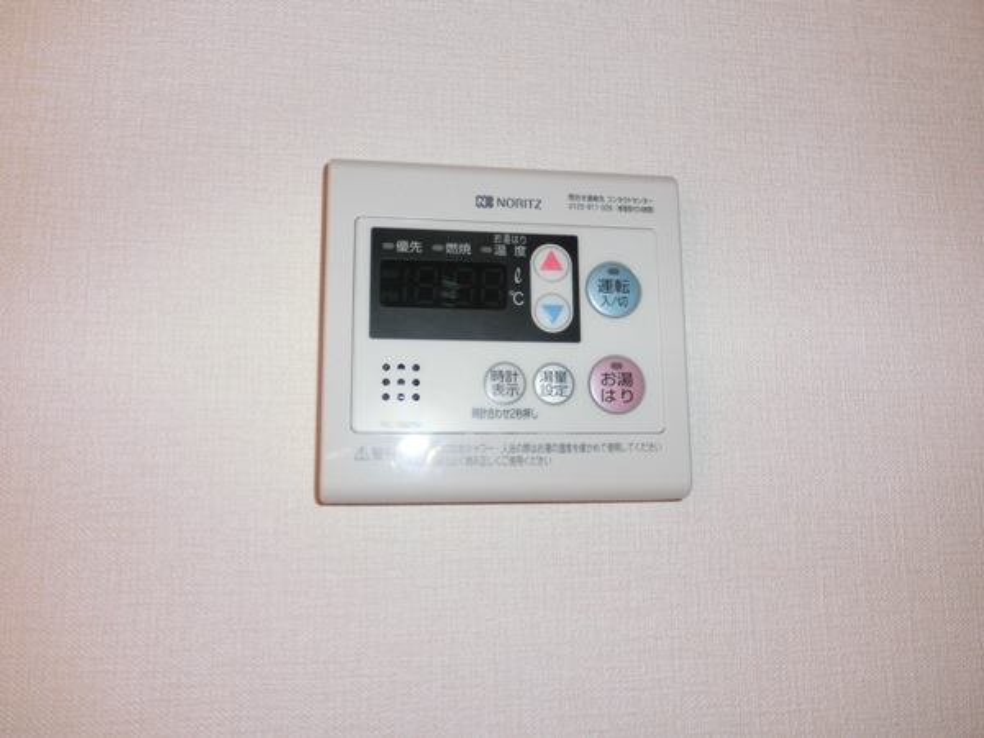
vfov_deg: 49.7
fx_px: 796
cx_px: 492
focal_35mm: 28
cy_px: 369
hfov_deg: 63.4
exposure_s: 1/60
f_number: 3
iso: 100
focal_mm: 5
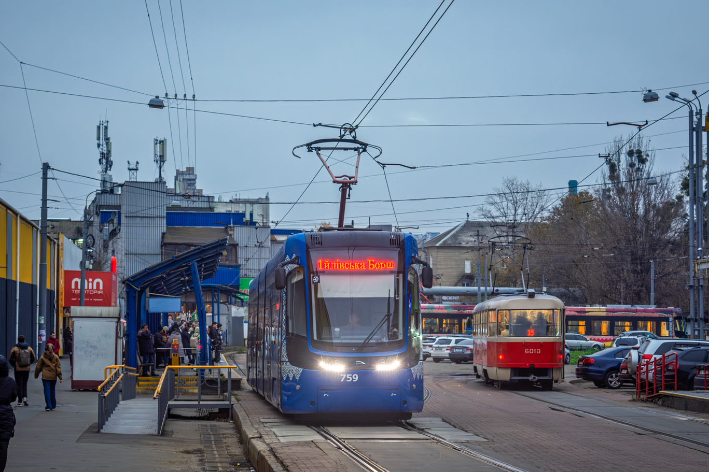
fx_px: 1783
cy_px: 244
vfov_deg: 15.1
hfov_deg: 22.5
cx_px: 378
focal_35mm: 91
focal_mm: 55
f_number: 5.6
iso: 640
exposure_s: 1/50
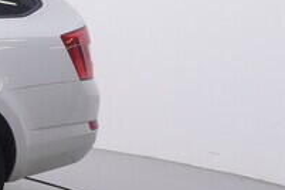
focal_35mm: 115
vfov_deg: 12.0
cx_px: -415
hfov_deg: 13.1
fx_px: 907
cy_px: 92
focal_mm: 15
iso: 200
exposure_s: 1/80
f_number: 5
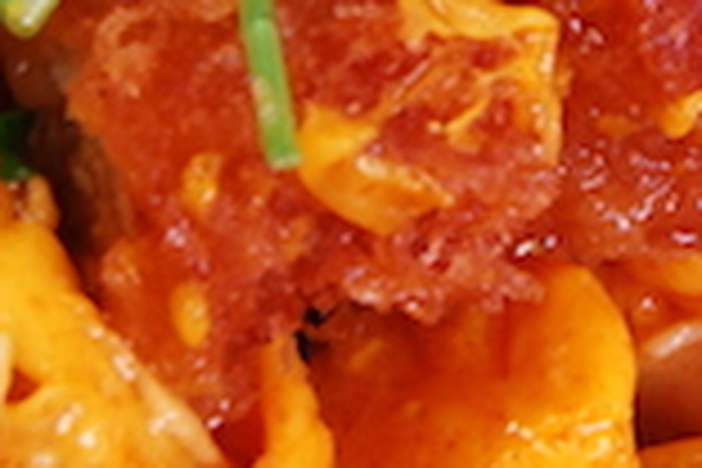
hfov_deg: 12.3
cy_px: -63
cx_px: 760
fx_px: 3215
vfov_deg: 8.3
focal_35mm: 165
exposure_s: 1/13
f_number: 7.1
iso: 100
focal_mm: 19
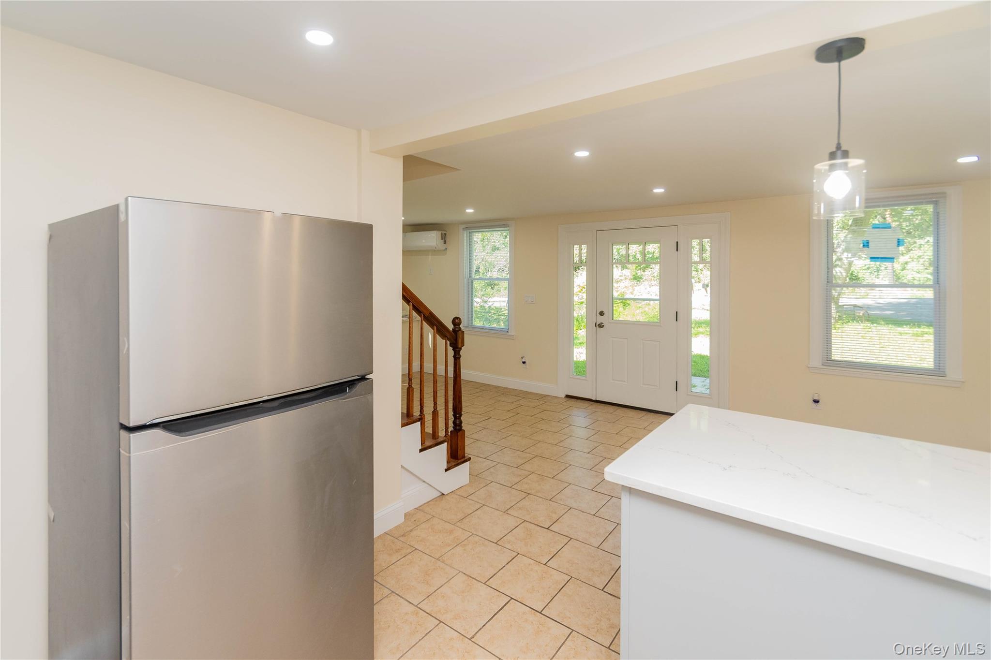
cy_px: 330
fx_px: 413
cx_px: 496
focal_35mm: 15
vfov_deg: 77.3
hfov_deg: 100.4
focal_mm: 10
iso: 500
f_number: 5.6
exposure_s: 1/60
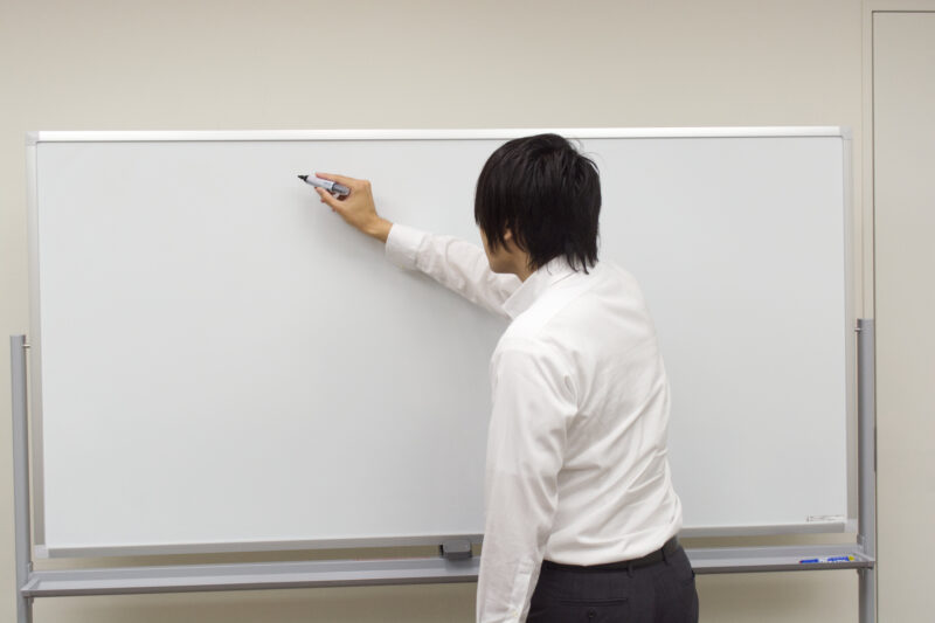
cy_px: 312
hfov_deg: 41.1
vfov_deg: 28.1
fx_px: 1246
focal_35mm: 48
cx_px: 468
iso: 360
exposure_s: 1/125
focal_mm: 32
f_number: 5.6
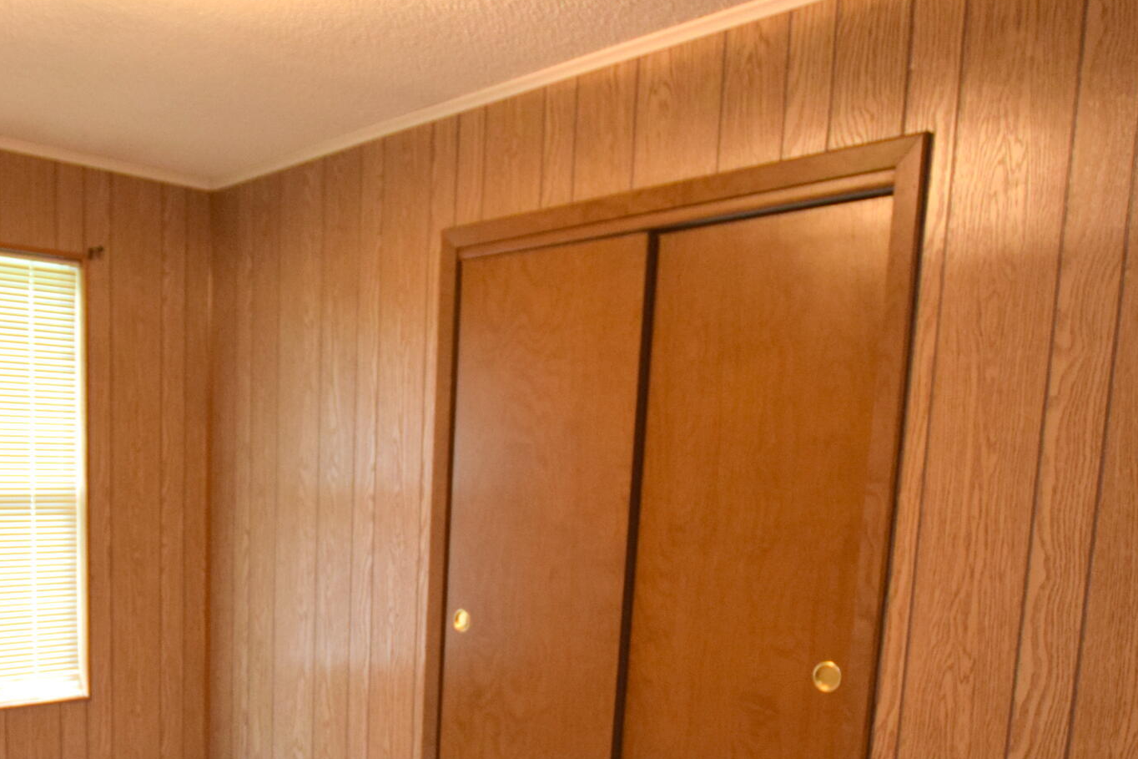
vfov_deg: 38.1
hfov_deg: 55.1
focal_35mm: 33
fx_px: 1043
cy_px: 635
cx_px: 314
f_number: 3.5
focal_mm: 10
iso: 1100
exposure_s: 1/60
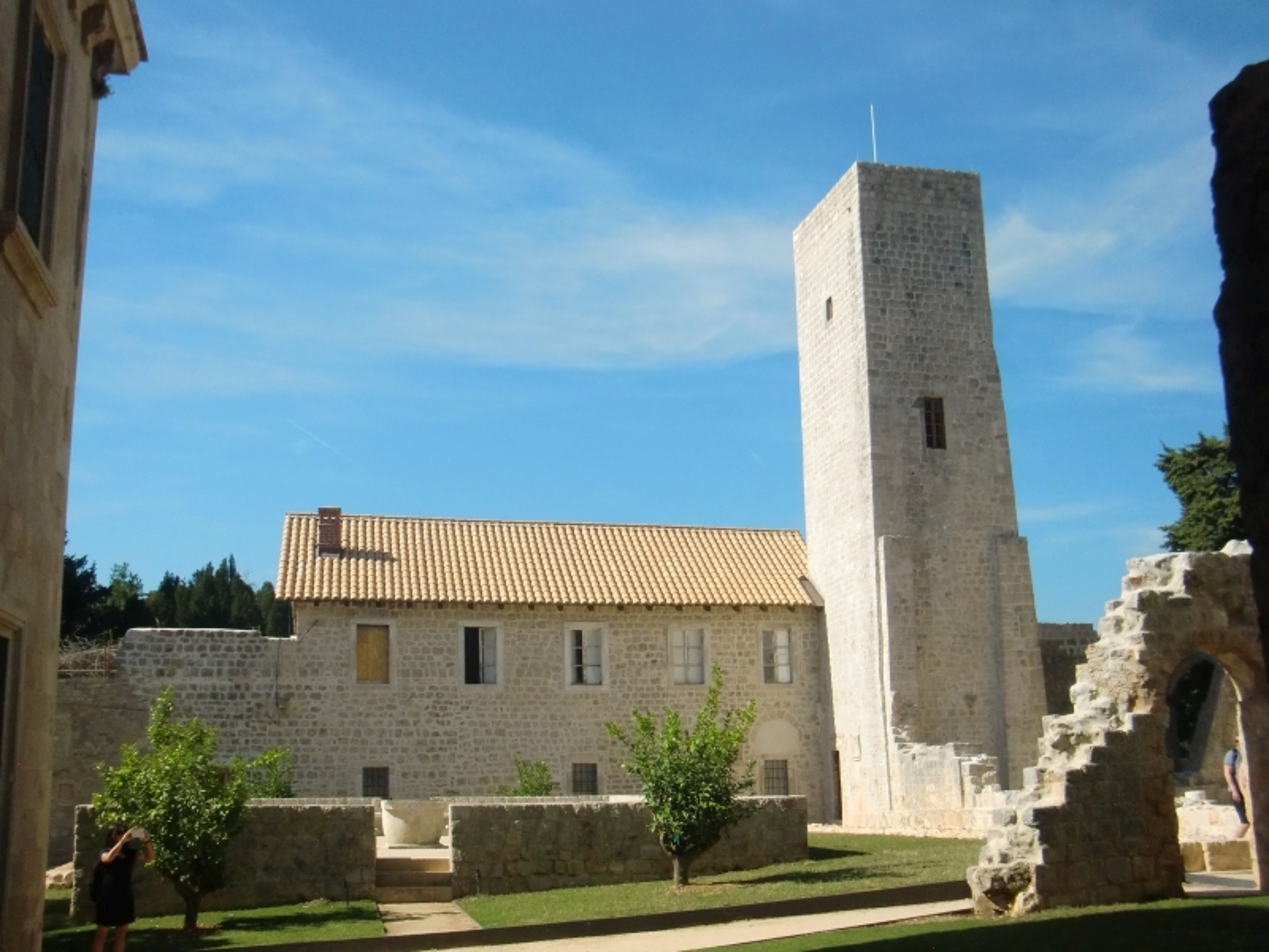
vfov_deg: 37.7
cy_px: 476
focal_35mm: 38
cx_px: 634
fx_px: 1393
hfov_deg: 49.0
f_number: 8.9
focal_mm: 6.66
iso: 200
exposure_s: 1/500
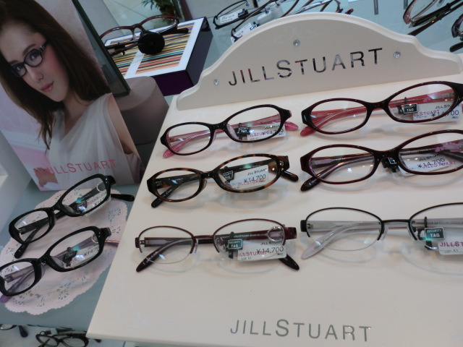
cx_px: 232
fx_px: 361
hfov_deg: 65.3
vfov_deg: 51.4
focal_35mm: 27
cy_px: 174
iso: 50
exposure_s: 1/60
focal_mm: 4.9
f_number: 3.2
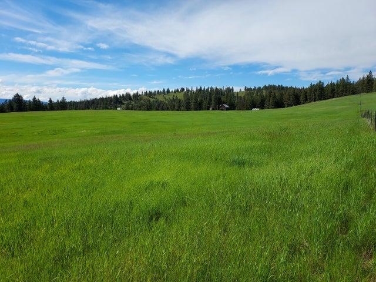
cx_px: 188
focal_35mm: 24
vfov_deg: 56.8
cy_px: 141
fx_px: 261
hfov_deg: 71.6
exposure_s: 1/1457
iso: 40
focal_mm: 4.6
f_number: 1.8
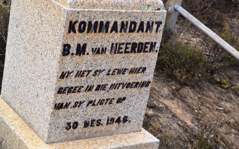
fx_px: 551
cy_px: 78
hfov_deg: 24.5
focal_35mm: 85
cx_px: 119
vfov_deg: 15.5
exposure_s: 1/320
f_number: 10
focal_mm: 55
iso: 400
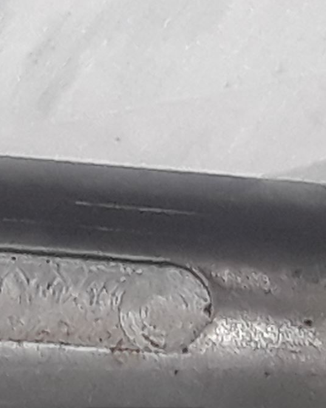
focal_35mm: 81
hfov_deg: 17.9
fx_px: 978
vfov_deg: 22.2
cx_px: 409
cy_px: 459
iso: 50
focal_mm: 3.6
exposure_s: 1/100
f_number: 1.9
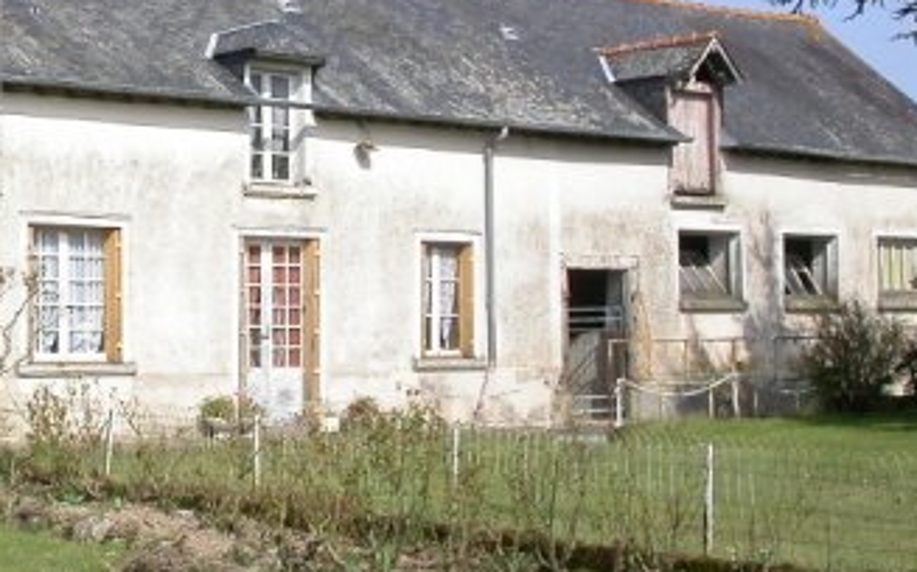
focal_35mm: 84
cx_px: 137
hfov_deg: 24.1
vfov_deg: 15.5
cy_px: 182
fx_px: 2098
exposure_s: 1/305
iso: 100
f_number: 7.5
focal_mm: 7.85
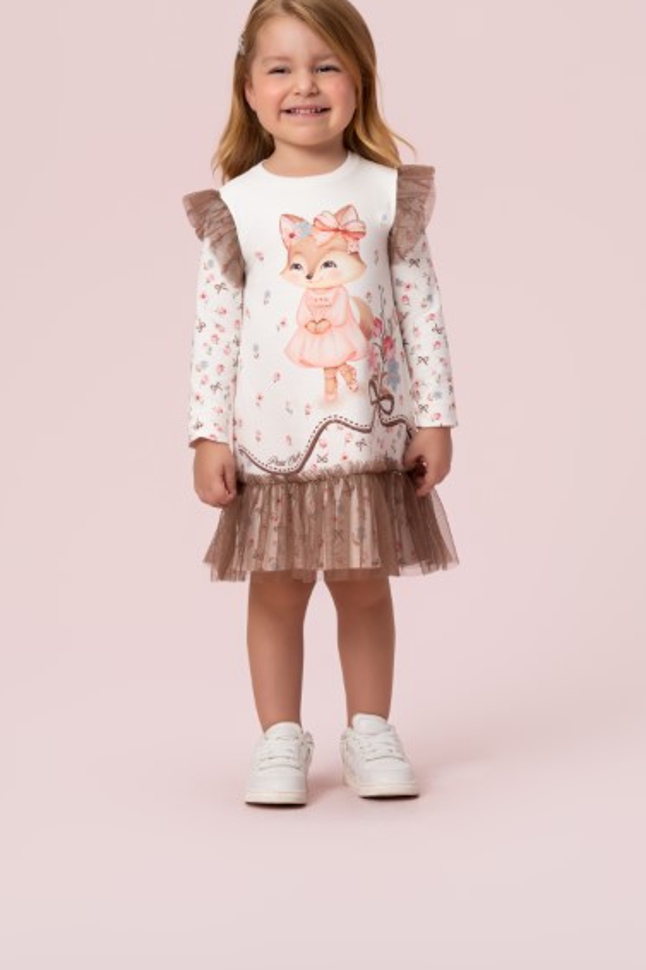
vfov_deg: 15.9
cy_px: 379
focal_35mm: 129
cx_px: 332
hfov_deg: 10.6
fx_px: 3474
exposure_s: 1/125
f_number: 7.1
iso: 100
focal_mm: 95
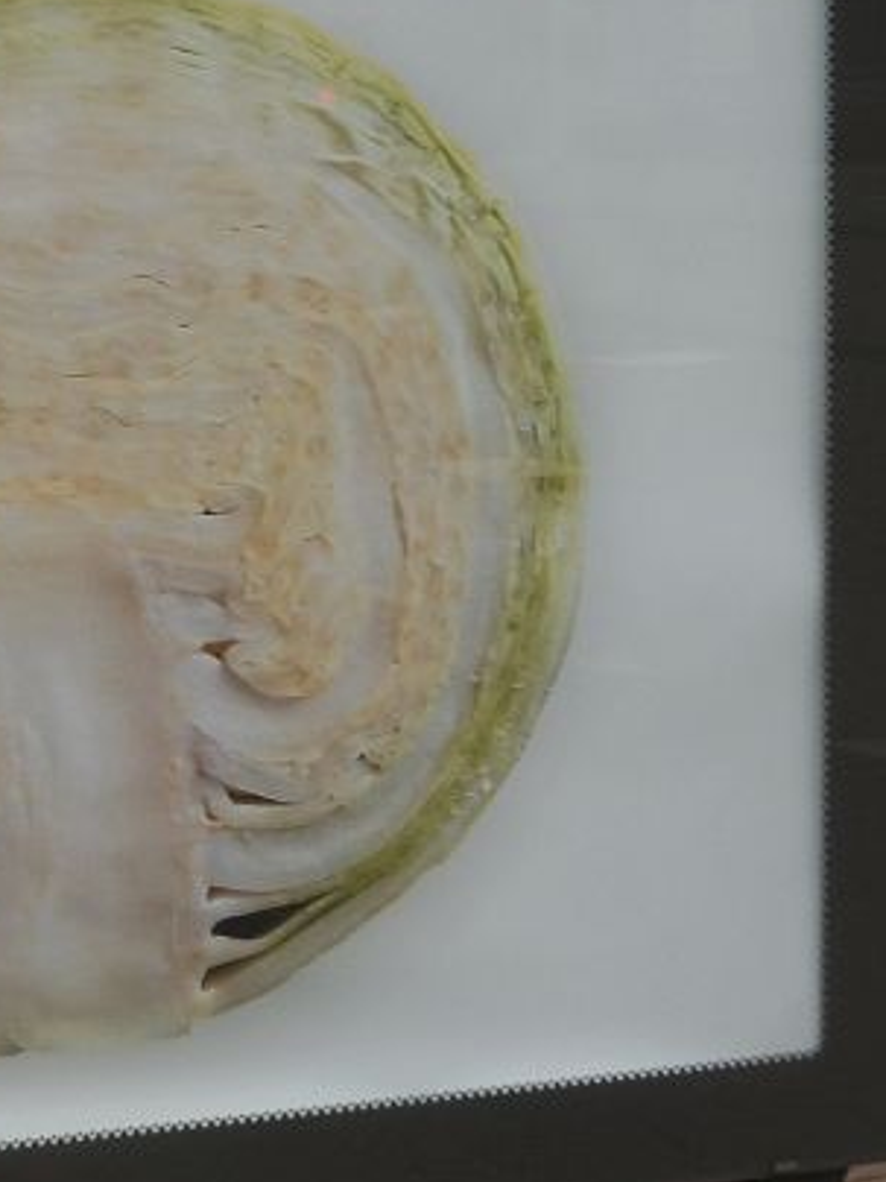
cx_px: 53
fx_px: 5017
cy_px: -132
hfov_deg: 10.0
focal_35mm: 147
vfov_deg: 13.2
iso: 100
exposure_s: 1/60
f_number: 4.7
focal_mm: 10.3
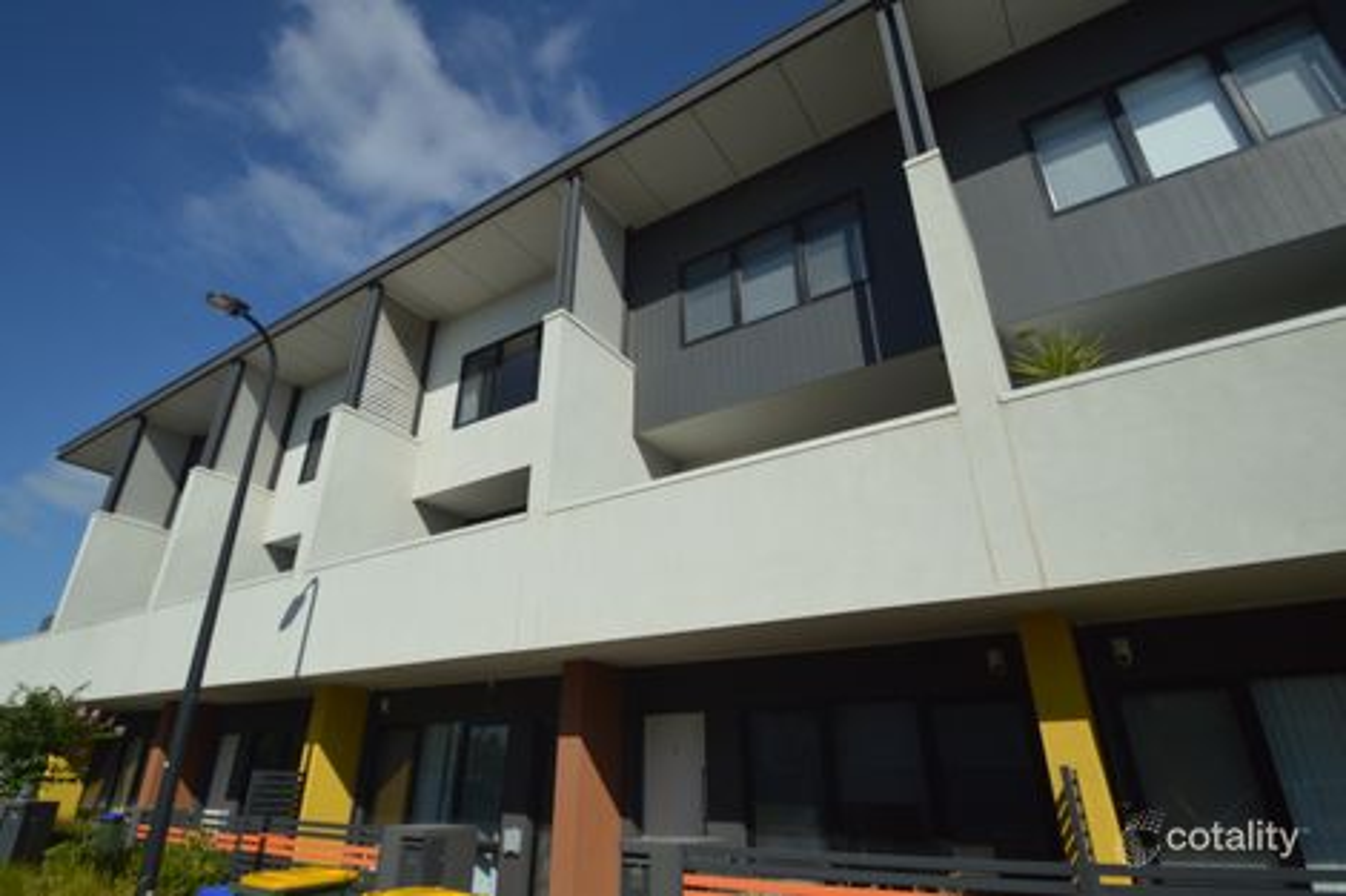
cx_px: 673
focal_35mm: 18
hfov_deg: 90.0
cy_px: 448
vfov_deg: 67.3
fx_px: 673
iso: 100
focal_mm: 12
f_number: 3.8
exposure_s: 1/2500
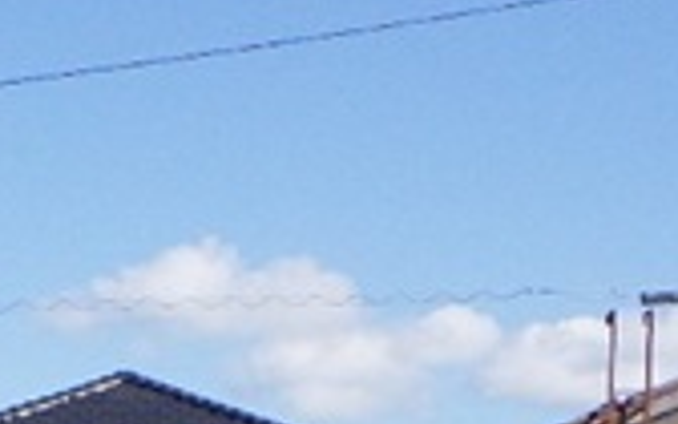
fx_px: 2605
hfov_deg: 14.1
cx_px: -274
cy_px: 1070
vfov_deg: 8.4
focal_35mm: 141
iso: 250
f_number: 4.2
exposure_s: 1/1250
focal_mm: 5
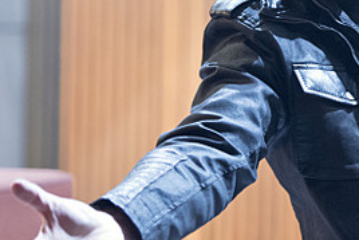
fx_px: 2963
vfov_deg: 4.6
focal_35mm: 297
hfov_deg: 6.9
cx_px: 430
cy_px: 19
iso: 2500
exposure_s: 1/100
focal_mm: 102
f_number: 2.8
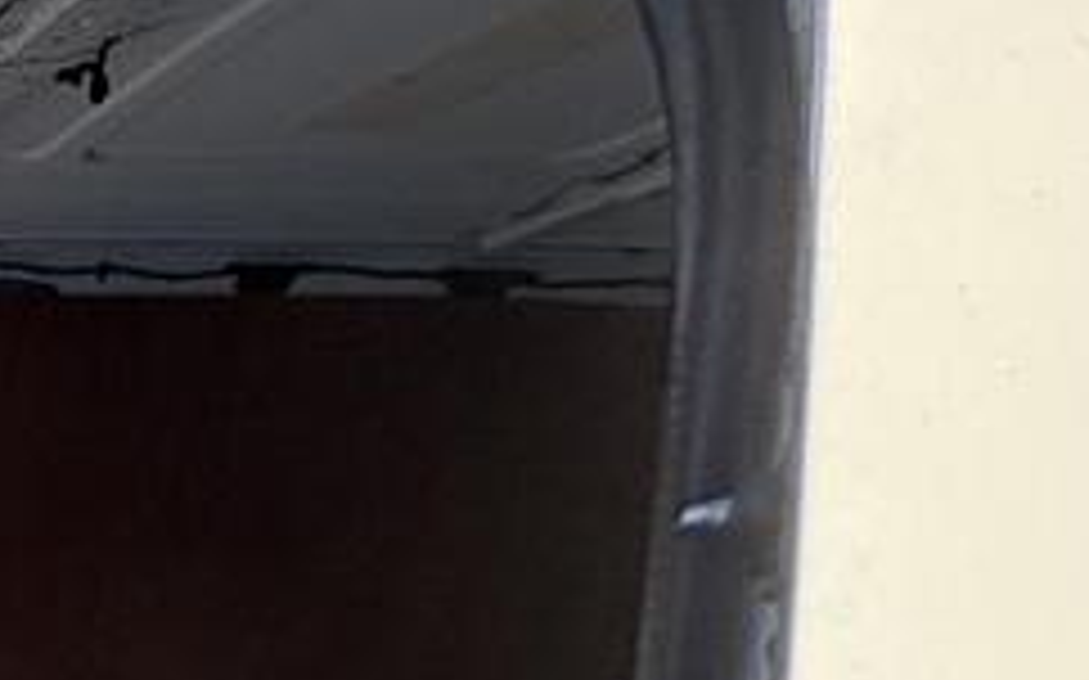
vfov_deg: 19.4
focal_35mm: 55
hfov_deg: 23.0
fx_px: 1632
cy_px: 1112
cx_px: -806
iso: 40
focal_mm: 2.22
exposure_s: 1/246
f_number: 2.2
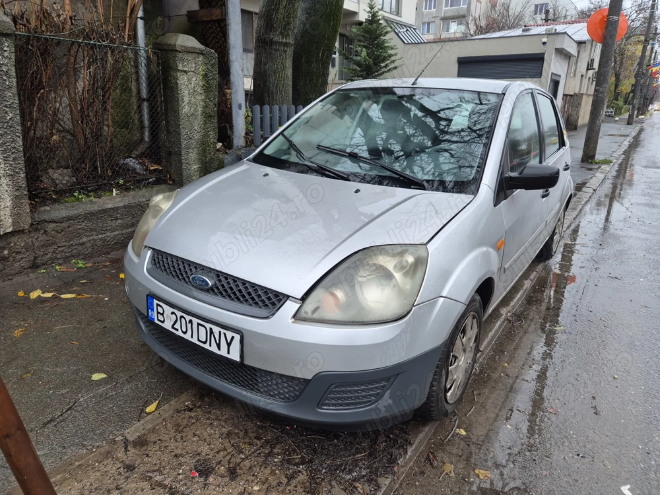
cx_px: 330
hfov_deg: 73.9
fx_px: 439
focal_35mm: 23
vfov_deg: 58.9
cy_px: 248
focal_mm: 5.4
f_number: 1.8
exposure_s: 1/180
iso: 200
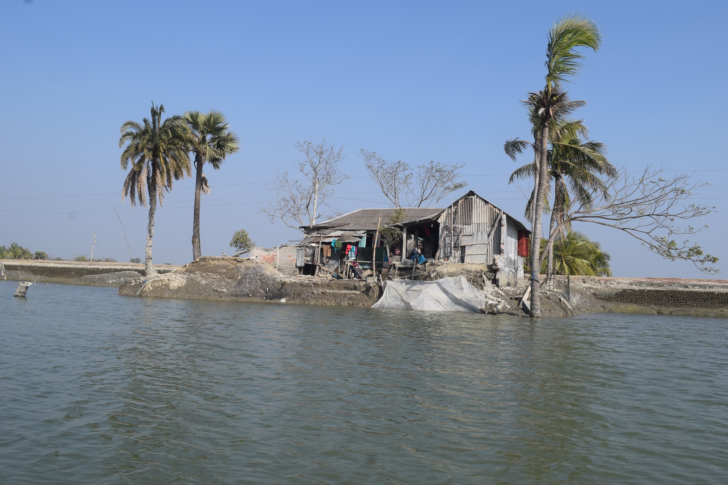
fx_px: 607
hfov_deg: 61.9
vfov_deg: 43.6
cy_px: 242
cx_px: 364
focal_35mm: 30
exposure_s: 1/400
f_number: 10
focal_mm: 20
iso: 200
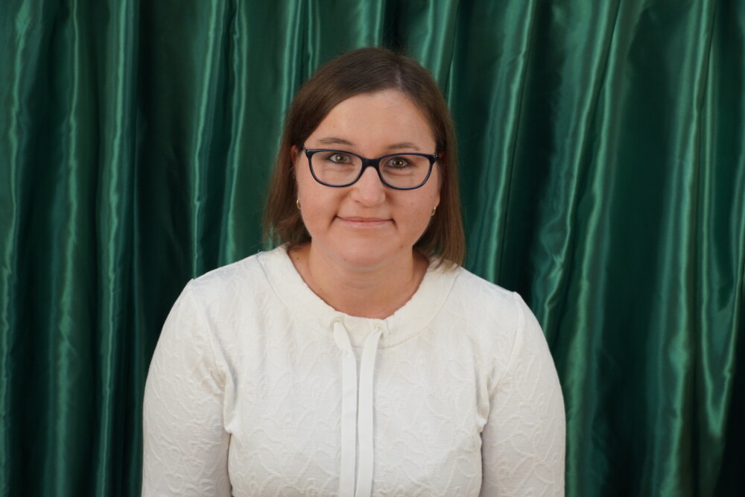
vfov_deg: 30.9
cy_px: 248
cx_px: 372
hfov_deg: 45.0
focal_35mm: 44
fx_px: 900
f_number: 4.5
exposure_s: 1/160
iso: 800
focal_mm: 29
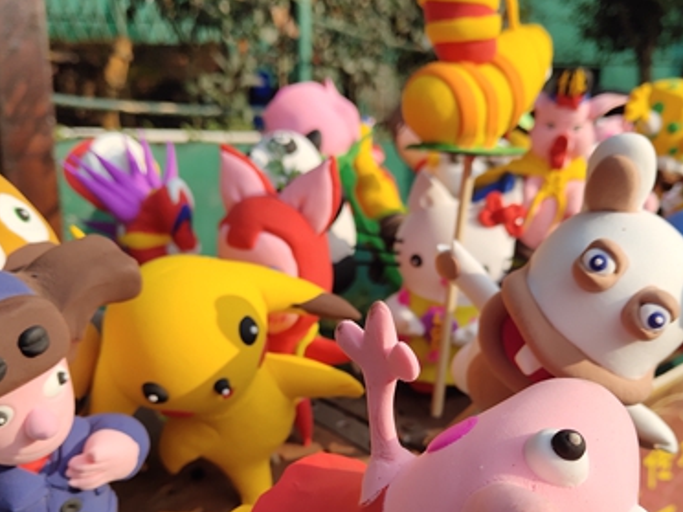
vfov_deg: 36.5
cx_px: 373
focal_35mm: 39
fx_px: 769
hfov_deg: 47.8
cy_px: 335
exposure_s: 1/2929
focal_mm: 4.27
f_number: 1.8
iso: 50
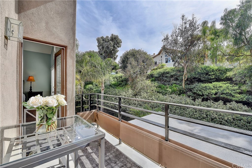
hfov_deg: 104.2
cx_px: 126
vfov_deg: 81.2
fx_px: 98
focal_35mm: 14
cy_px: 84
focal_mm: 14
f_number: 7.1
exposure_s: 1/320
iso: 200
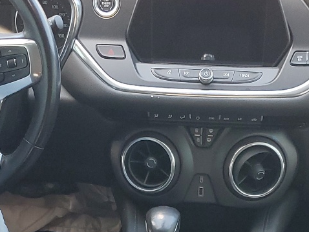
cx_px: 175
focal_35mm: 87
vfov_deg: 16.2
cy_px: 293
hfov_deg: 22.5
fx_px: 777
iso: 72
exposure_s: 1/120
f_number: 1.5
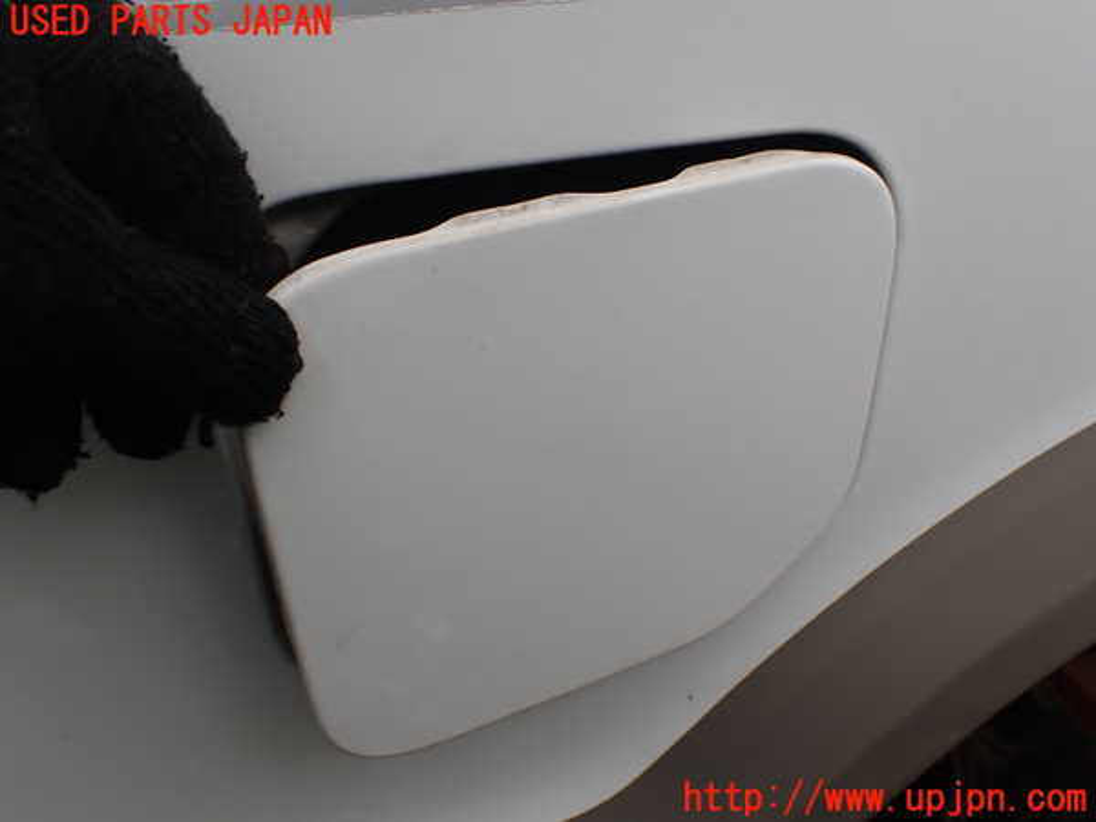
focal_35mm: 30
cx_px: 548
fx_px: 950
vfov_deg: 46.8
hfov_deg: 60.0
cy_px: 411
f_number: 3.2
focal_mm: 5.4
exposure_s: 1/320
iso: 100
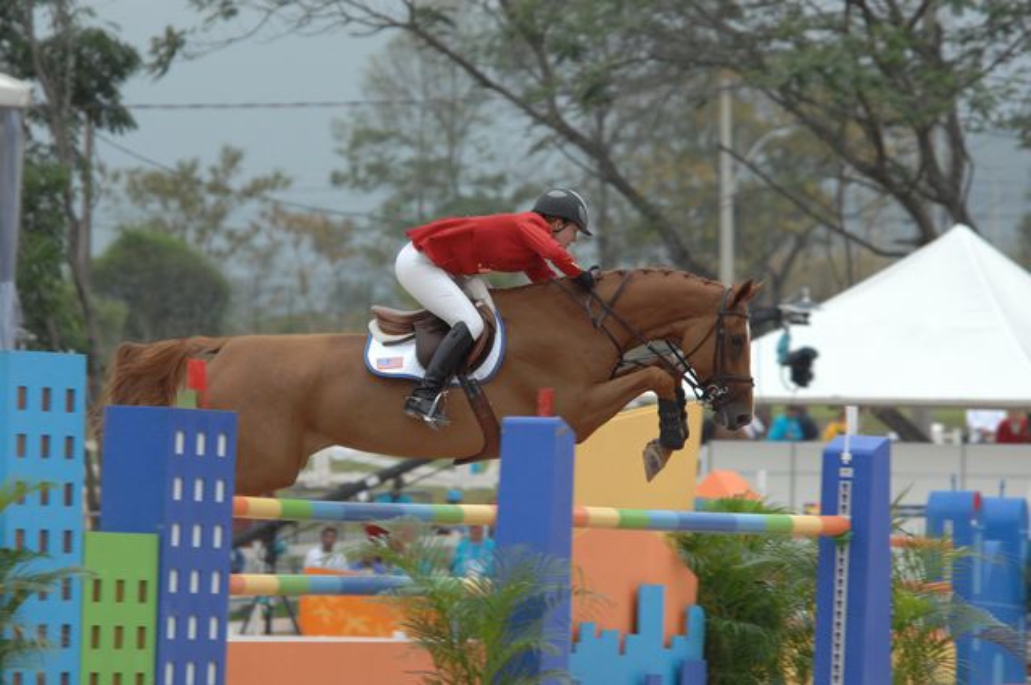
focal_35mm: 390
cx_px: 516
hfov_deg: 5.3
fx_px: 11155
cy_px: 342
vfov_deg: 3.5
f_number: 6.3
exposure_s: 1/400
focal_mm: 260
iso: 640
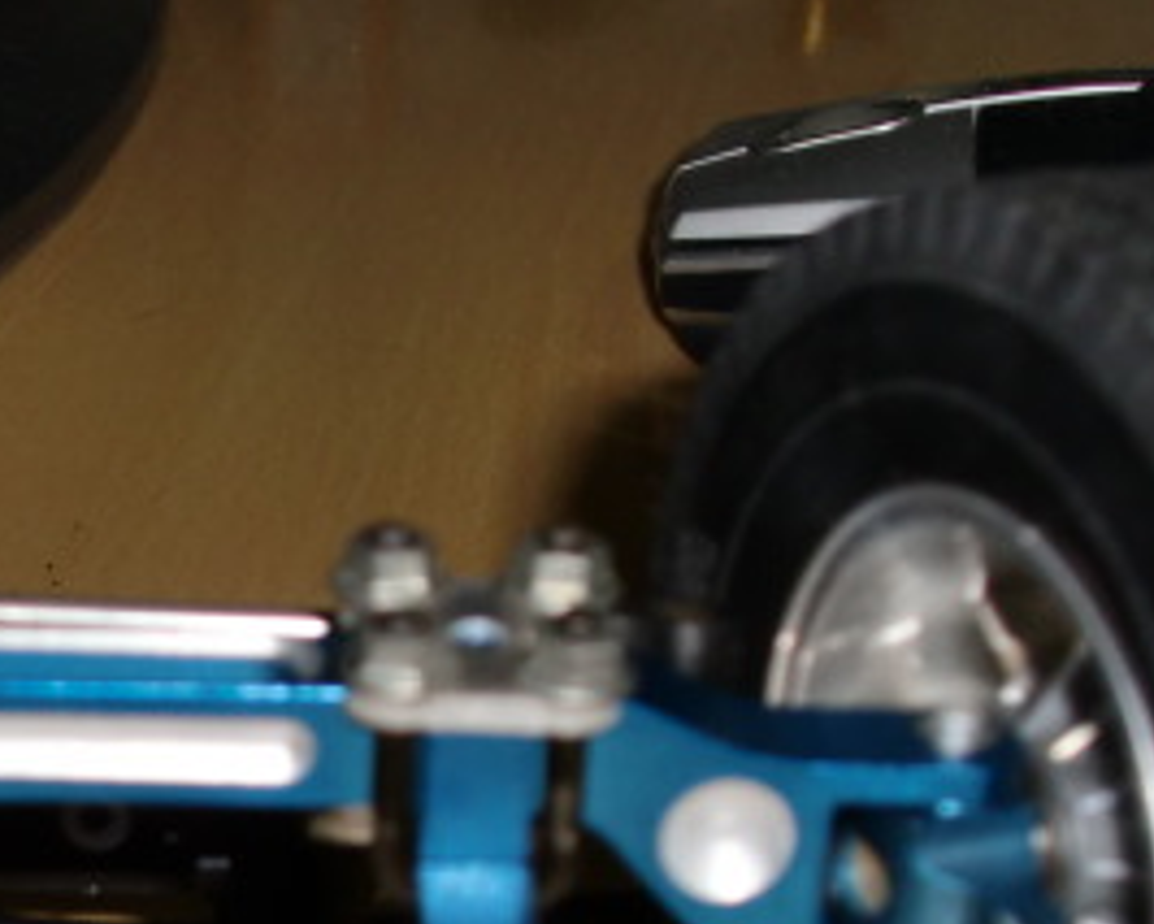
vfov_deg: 12.5
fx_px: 4168
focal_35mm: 122
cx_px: -169
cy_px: 959
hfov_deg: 15.3
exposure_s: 1/60
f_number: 3.4
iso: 125
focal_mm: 9.1
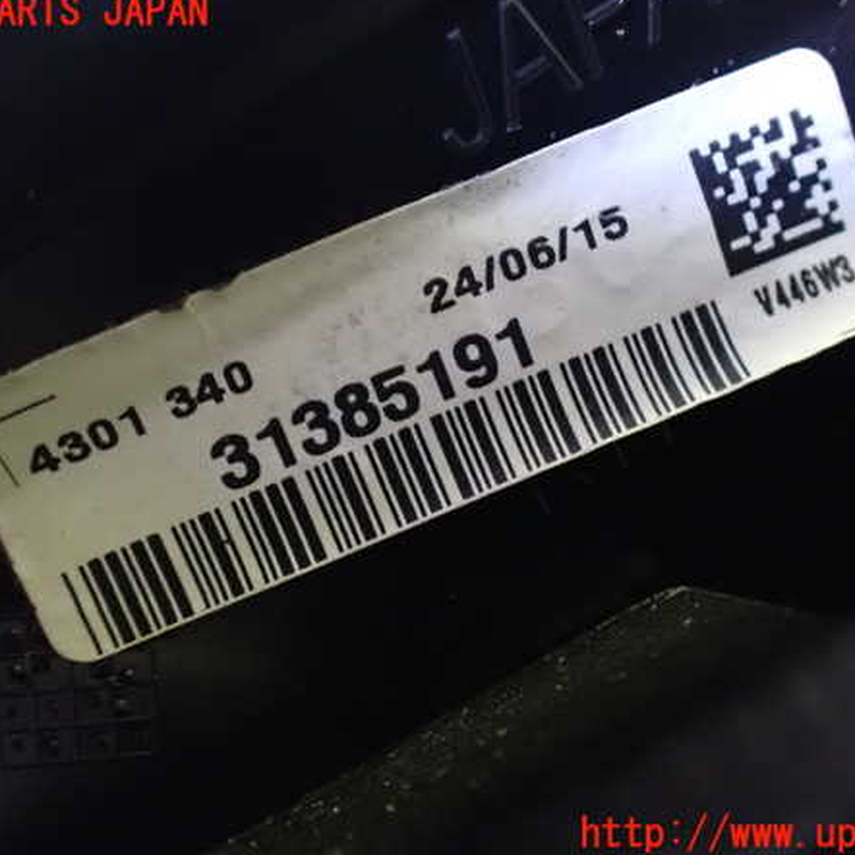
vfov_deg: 46.0
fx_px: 1006
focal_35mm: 36
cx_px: 437
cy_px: 424
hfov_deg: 46.0
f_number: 2.3
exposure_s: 1/30
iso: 1600
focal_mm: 5.4
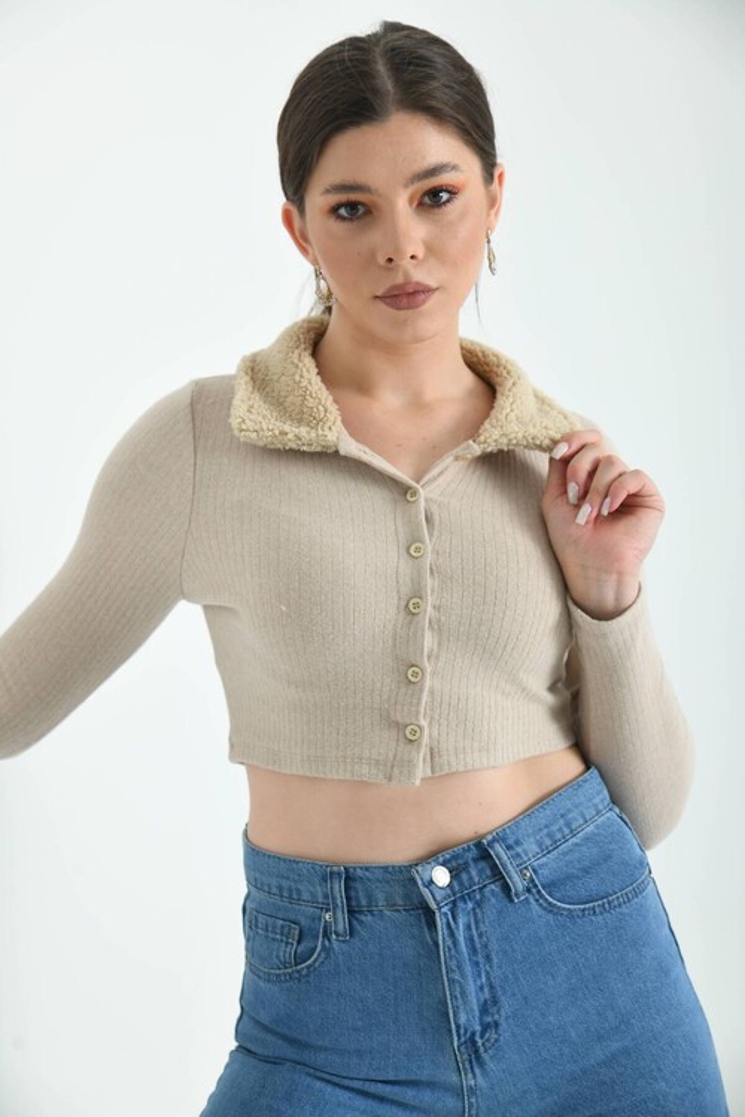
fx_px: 2173
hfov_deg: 19.5
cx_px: 372
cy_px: 558
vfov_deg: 28.8
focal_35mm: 70
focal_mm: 70
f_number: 6.3
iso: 100
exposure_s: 1/125
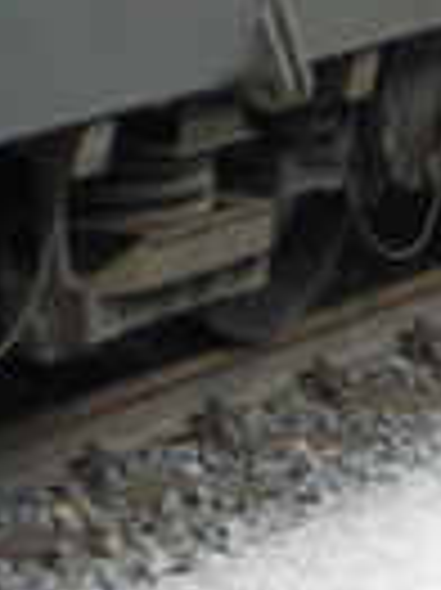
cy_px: -419
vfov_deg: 7.2
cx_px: -360
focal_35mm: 267
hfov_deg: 5.5
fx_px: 4543
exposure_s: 1/10
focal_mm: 6.1
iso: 400
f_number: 3.7
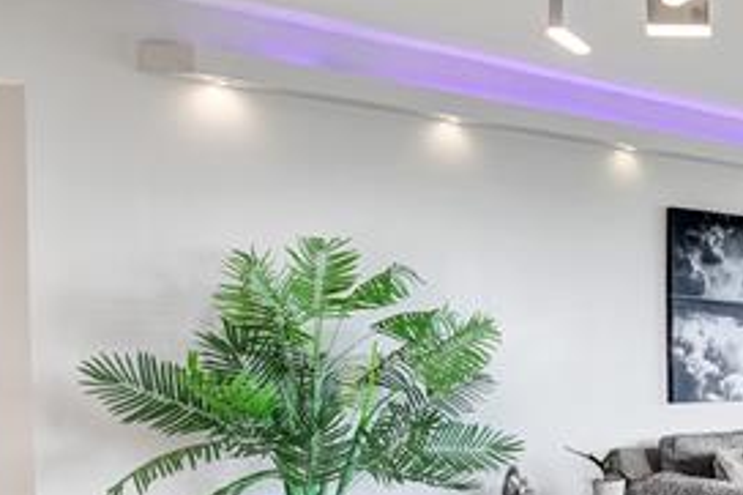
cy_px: 366
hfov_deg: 32.0
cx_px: 964
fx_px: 969
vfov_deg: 28.2
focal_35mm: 47
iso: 800
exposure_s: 1/640
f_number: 2.8
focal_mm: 16
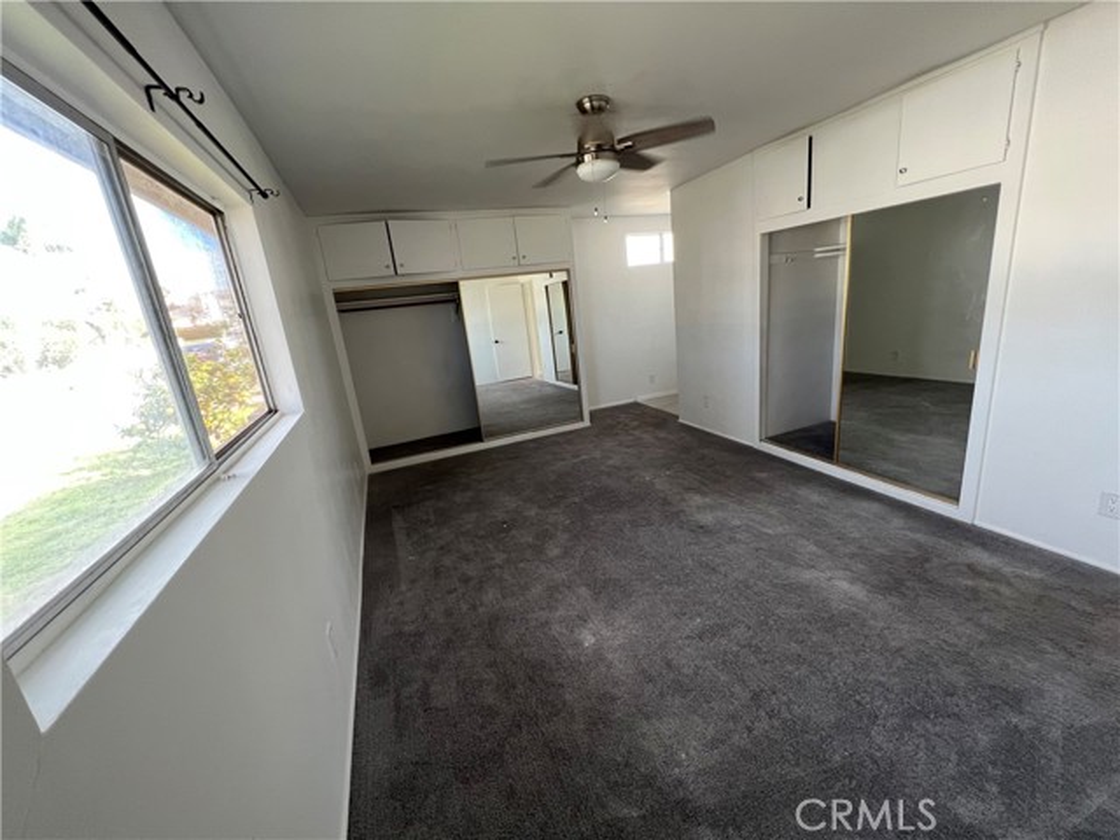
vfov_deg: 89.9
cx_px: 560
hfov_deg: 106.2
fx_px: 421
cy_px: 420
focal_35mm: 13
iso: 125
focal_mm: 1.57
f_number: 1.8
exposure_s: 1/99
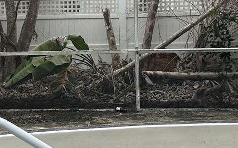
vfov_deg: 14.8
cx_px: 47
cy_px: 45
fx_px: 571
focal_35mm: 88
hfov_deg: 23.2
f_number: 1.78
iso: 80
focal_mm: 6.86
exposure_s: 1/1562
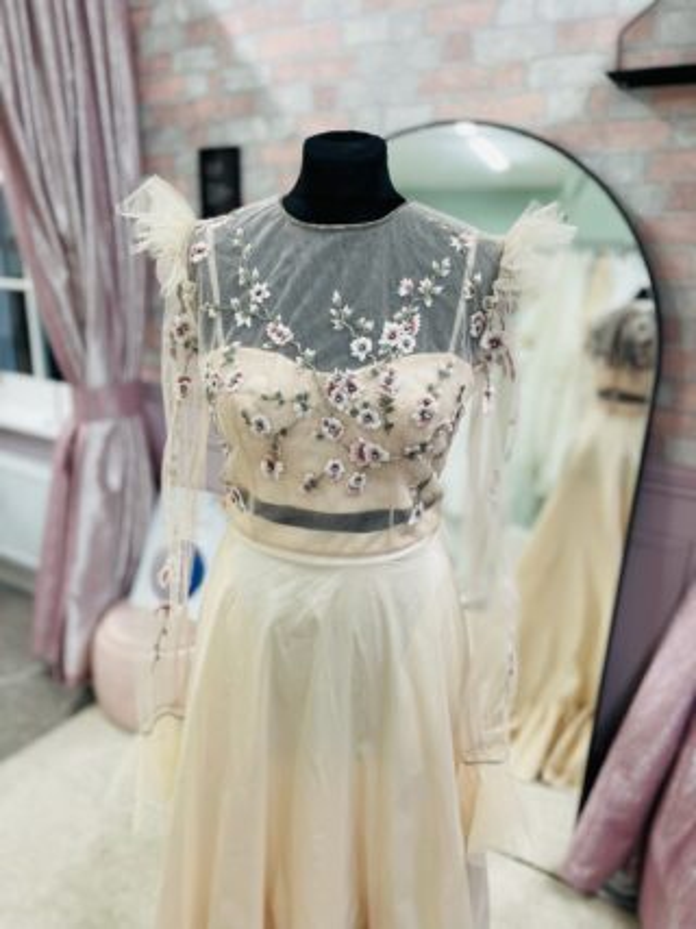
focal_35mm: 26
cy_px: 464
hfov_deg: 53.0
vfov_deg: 67.3
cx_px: 348
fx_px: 697
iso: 64
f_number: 1.6
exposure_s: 1/50
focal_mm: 5.1
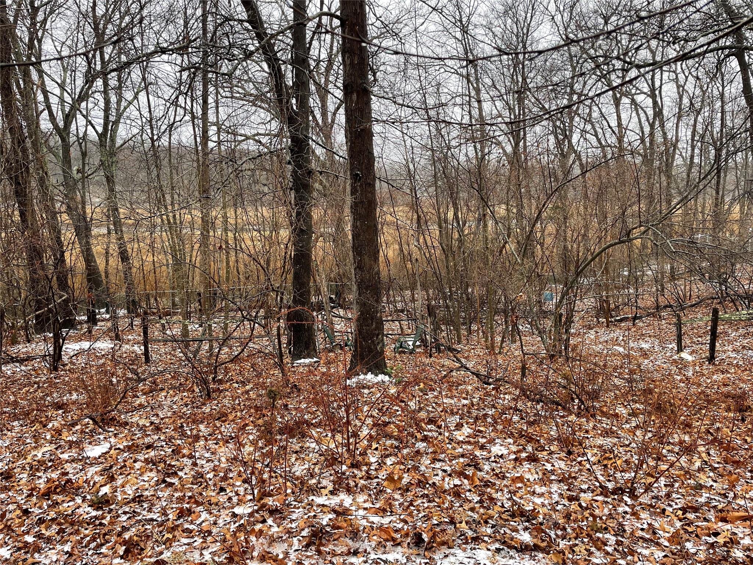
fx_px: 566
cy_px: 282
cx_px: 376
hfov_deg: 67.3
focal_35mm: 26
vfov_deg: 53.1
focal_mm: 4.2
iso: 40
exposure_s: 1/121
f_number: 1.6
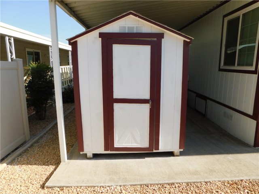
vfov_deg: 58.9
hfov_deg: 73.9
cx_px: 130
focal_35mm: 23
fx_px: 172
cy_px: 97
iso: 125
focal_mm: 4
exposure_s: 1/1000
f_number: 3
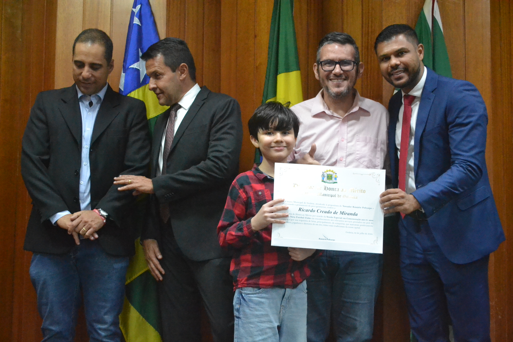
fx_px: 727
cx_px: 256
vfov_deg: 26.5
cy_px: 171
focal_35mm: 51
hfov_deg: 38.9
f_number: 5
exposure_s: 1/80
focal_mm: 34
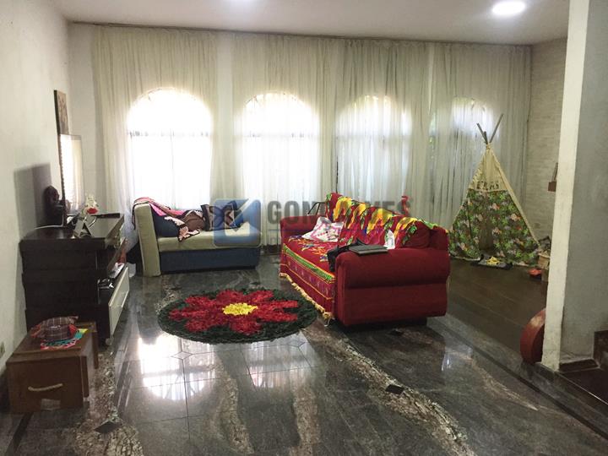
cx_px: 304
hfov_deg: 61.7
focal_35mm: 29
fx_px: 509
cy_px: 228
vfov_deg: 48.2
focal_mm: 4.15
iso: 125
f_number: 2.2
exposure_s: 1/30
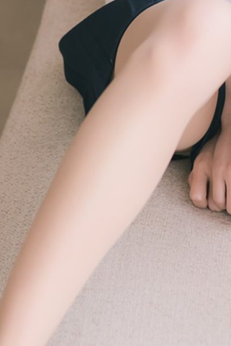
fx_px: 1269
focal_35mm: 132
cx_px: 225
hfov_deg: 10.3
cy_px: 28
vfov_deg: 15.3
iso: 640
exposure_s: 1/125
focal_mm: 35
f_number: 1.8
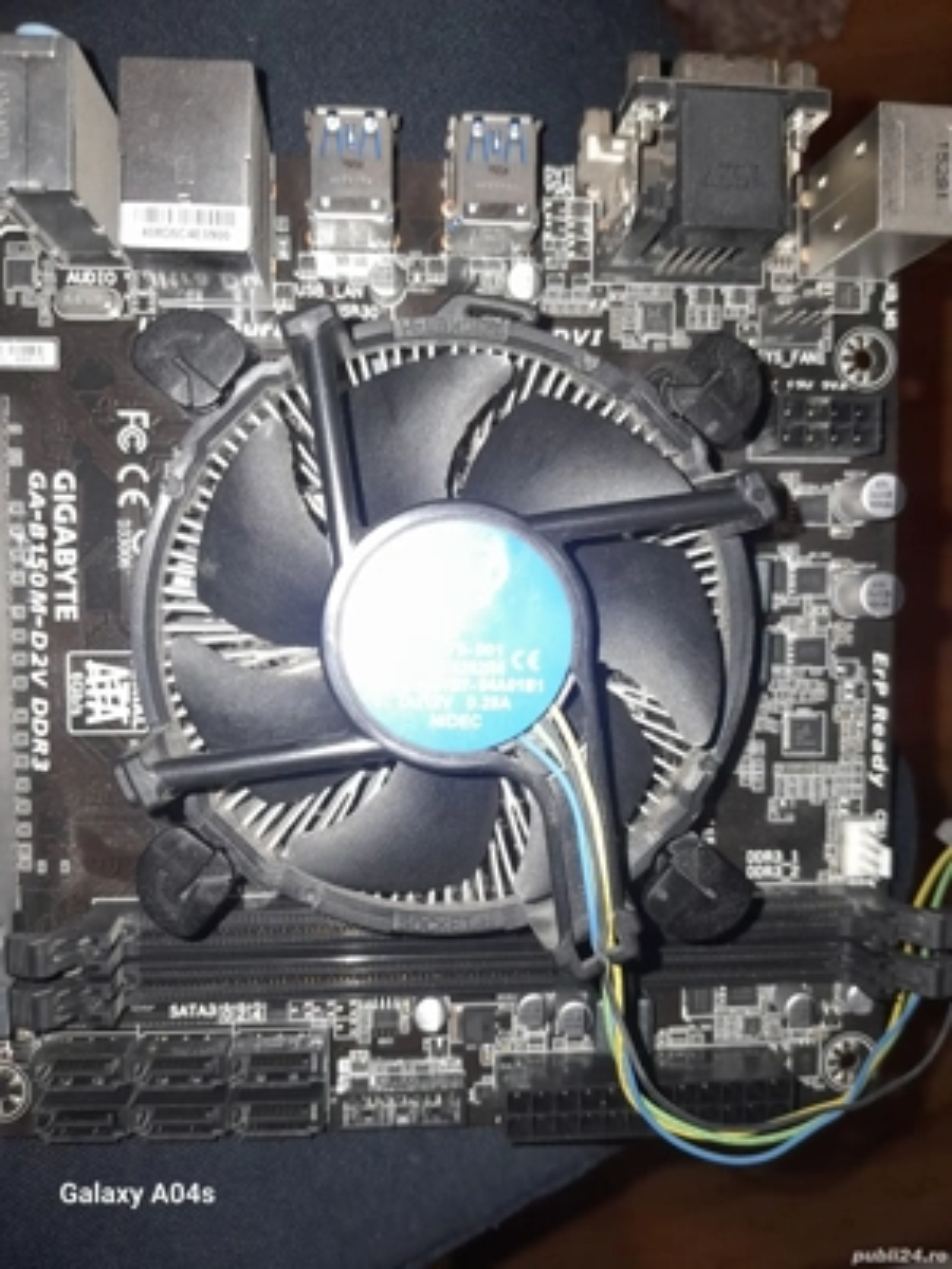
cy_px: 634
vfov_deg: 67.3
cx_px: 476
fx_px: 953
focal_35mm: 26
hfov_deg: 53.1
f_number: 1.8
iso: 80
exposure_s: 1/50
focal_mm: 3.98
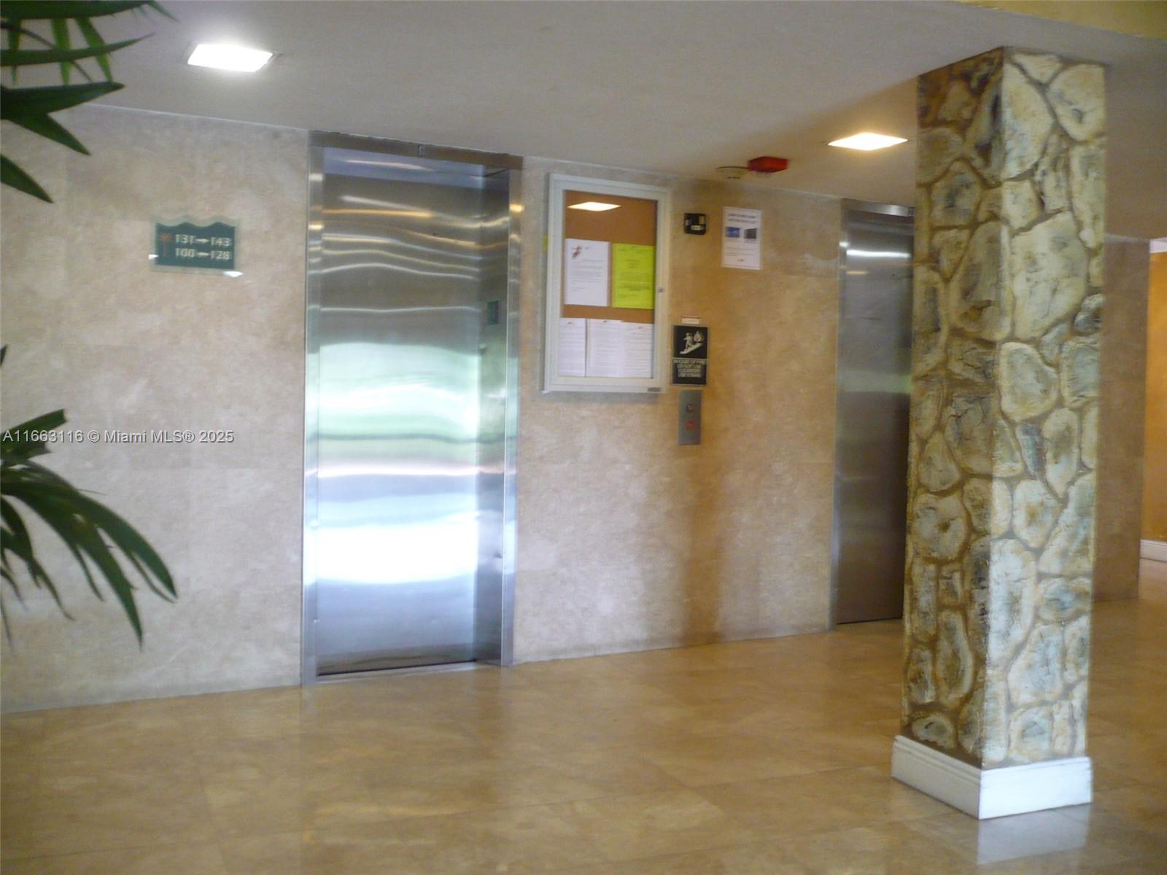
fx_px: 1180
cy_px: 438
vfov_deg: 40.7
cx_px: 584
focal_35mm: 35
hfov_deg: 52.6
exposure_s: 1/8
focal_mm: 5.8
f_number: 2.8
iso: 200
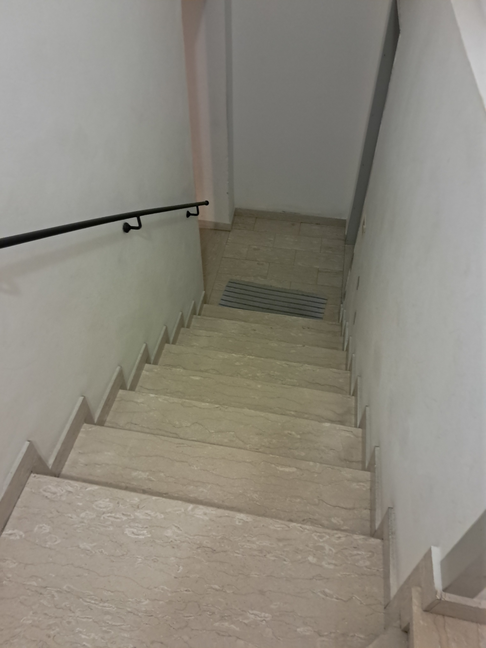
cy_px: 324
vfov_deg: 65.3
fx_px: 505
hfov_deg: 51.4
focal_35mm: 27
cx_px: 243
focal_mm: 4
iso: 640
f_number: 1.8
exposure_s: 1/33
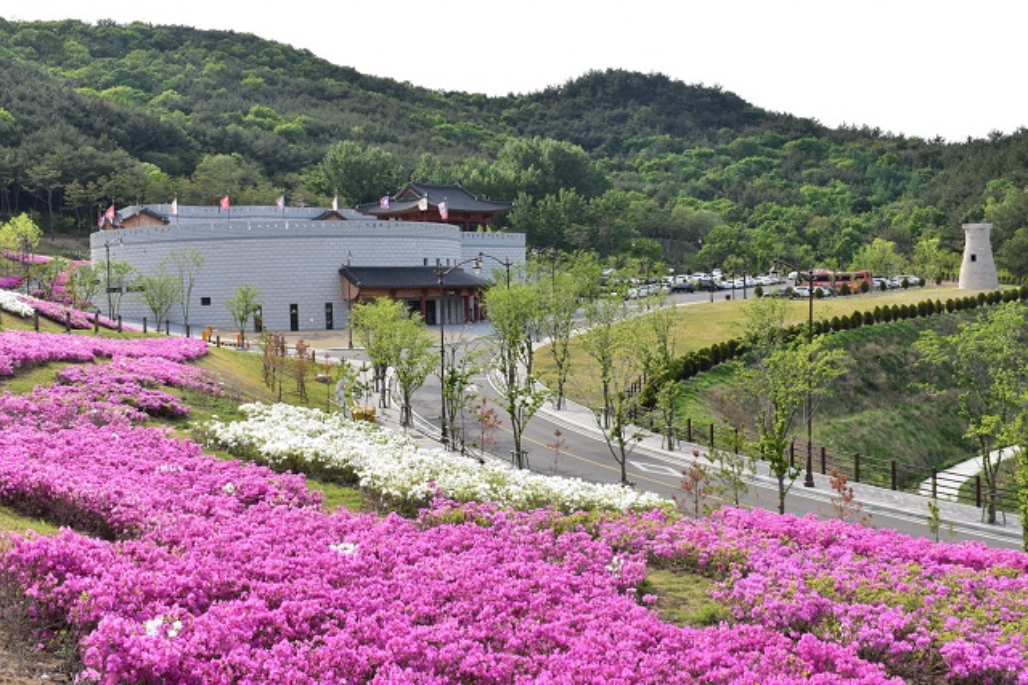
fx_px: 1241
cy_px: 342
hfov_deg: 45.0
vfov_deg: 30.8
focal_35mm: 44
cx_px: 514
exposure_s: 1/320
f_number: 10
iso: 400
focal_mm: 29
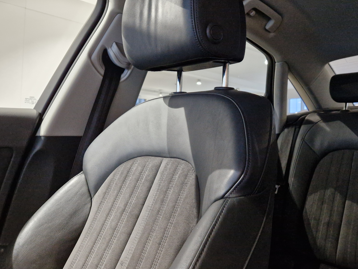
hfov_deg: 57.8
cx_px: 220
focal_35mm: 31
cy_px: 126
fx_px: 321
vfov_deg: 45.4
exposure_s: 1/100
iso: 1000
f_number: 1.8
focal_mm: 5.4
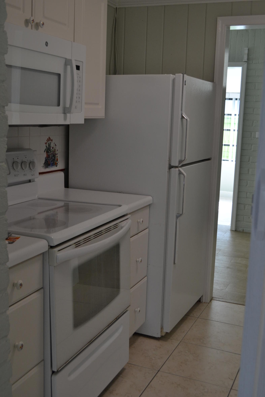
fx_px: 464
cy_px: 198
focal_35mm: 42
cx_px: 132
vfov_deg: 46.4
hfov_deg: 31.9
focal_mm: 28
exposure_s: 1/100
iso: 400
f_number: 5
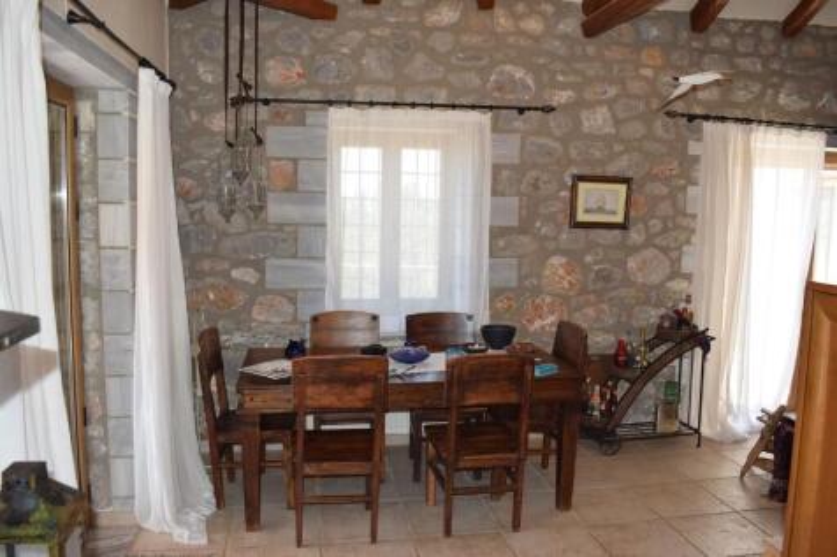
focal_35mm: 30
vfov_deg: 43.6
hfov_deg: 61.9
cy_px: 278
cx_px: 418
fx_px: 697
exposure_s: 1/125
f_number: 5.6
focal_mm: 20
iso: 450
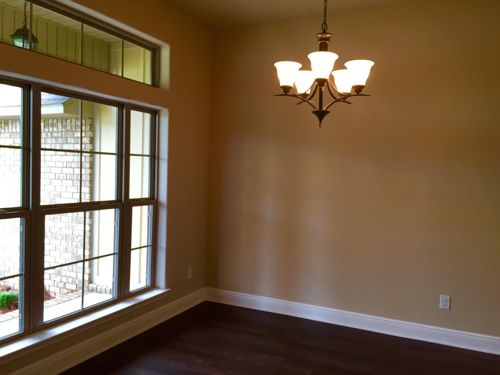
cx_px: 250
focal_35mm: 29
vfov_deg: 48.2
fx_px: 419
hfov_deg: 61.7
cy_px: 188
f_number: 2.2
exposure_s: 1/30
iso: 40
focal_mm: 4.15
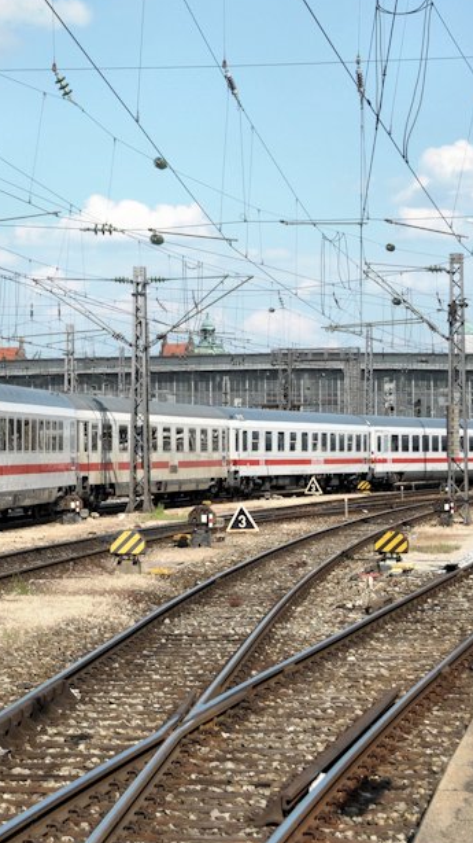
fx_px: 1986
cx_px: 3
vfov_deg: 23.9
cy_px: 402
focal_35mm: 89
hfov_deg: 13.4
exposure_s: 1/640
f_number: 8
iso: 250
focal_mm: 34
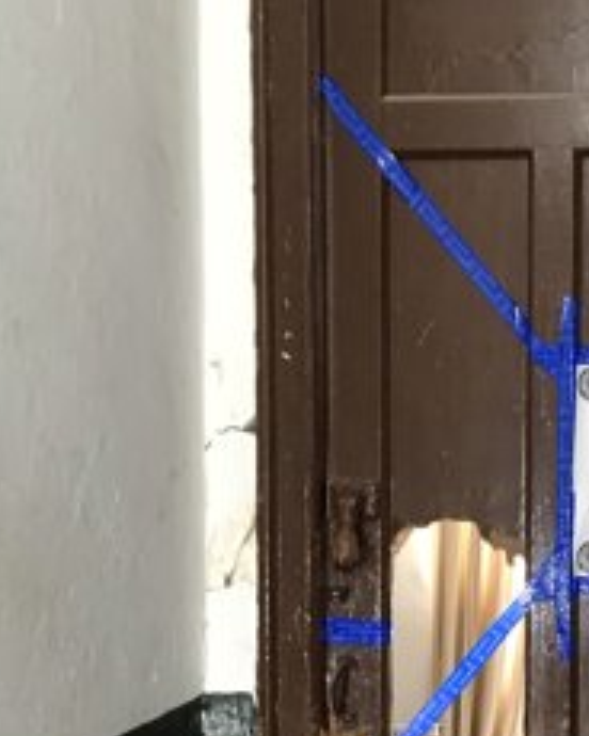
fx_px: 1656
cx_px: 563
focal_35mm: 76
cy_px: 579
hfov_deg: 19.7
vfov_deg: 24.7
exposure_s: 1/12
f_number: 1.8
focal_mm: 3.99
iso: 100
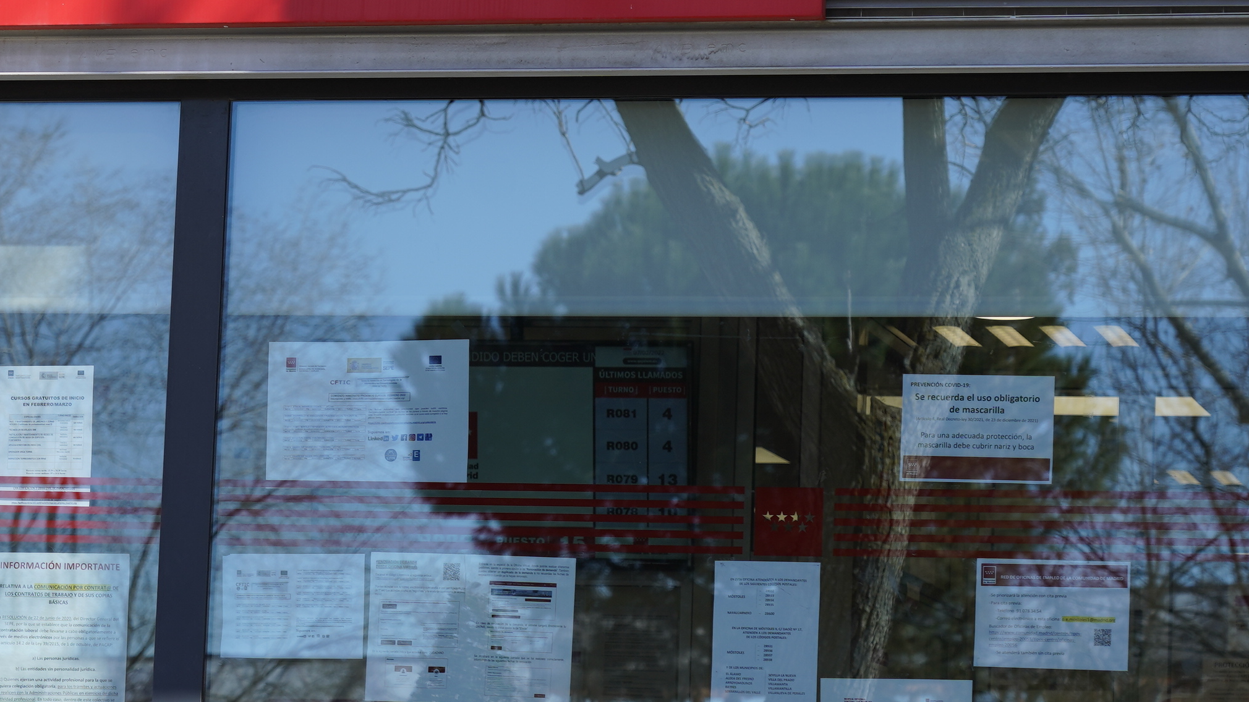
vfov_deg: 8.1
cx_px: 404
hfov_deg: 14.4
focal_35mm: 149
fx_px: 4934
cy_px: 254
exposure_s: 1/250
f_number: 4.5
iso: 100
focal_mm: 73
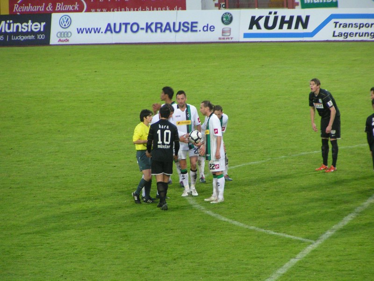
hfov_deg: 7.0
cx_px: 187
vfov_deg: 5.3
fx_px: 3058
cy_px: 140
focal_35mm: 283
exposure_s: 1/60
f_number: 3.5
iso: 200
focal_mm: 43.3
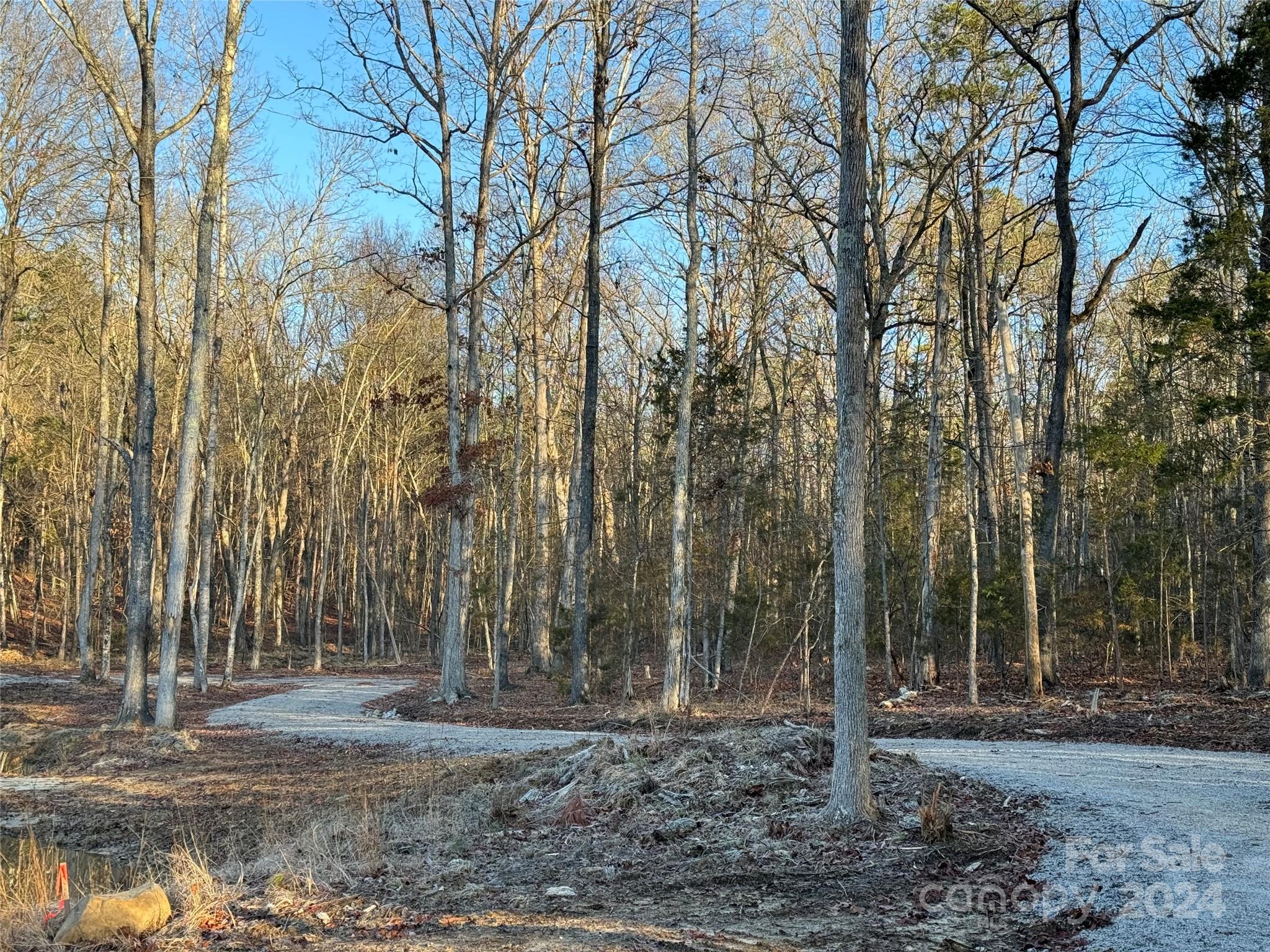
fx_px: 1761
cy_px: 476
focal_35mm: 48
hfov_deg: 39.7
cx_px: 635
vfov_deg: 30.3
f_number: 1.78
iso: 64
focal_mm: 6.86
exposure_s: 1/700
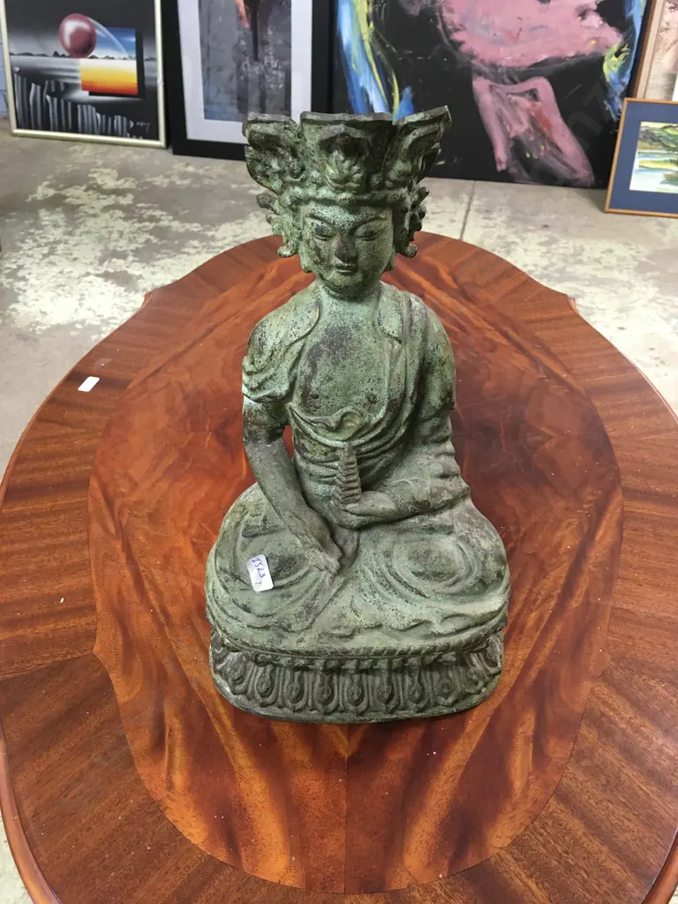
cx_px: 339
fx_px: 757
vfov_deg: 61.7
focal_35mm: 29
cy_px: 452
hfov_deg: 48.2
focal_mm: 4.15
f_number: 2.2
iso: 160
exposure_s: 1/33
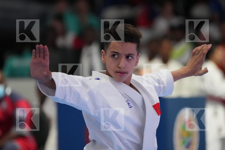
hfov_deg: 6.9
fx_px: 1875
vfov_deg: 4.6
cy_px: 75
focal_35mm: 300
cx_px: 112
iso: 8000
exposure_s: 1/500
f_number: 2.8
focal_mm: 200
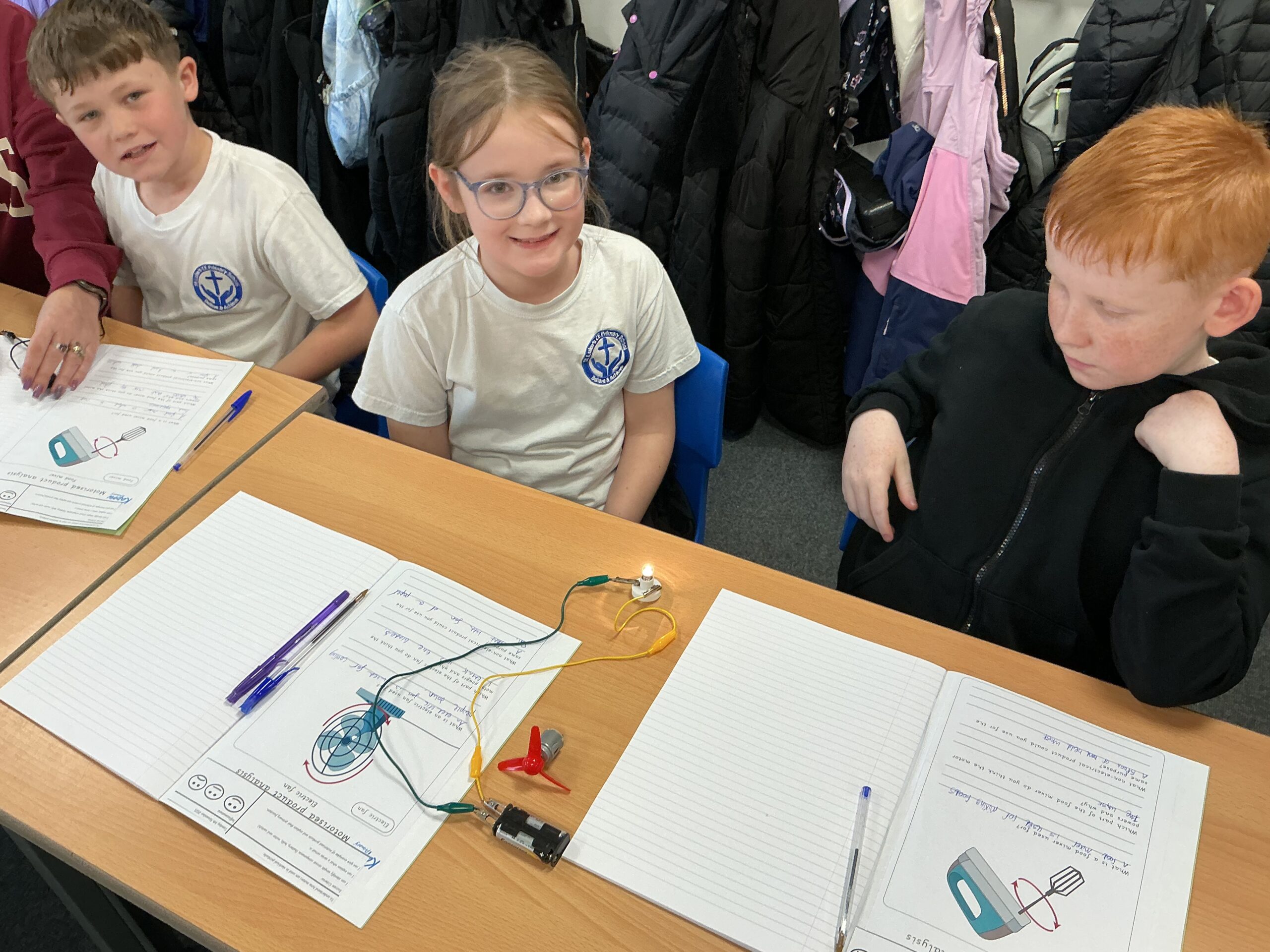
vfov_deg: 48.2
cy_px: 476
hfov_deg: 61.7
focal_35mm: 29
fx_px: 1064
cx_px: 635
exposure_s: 1/60
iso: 64
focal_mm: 3
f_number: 1.8
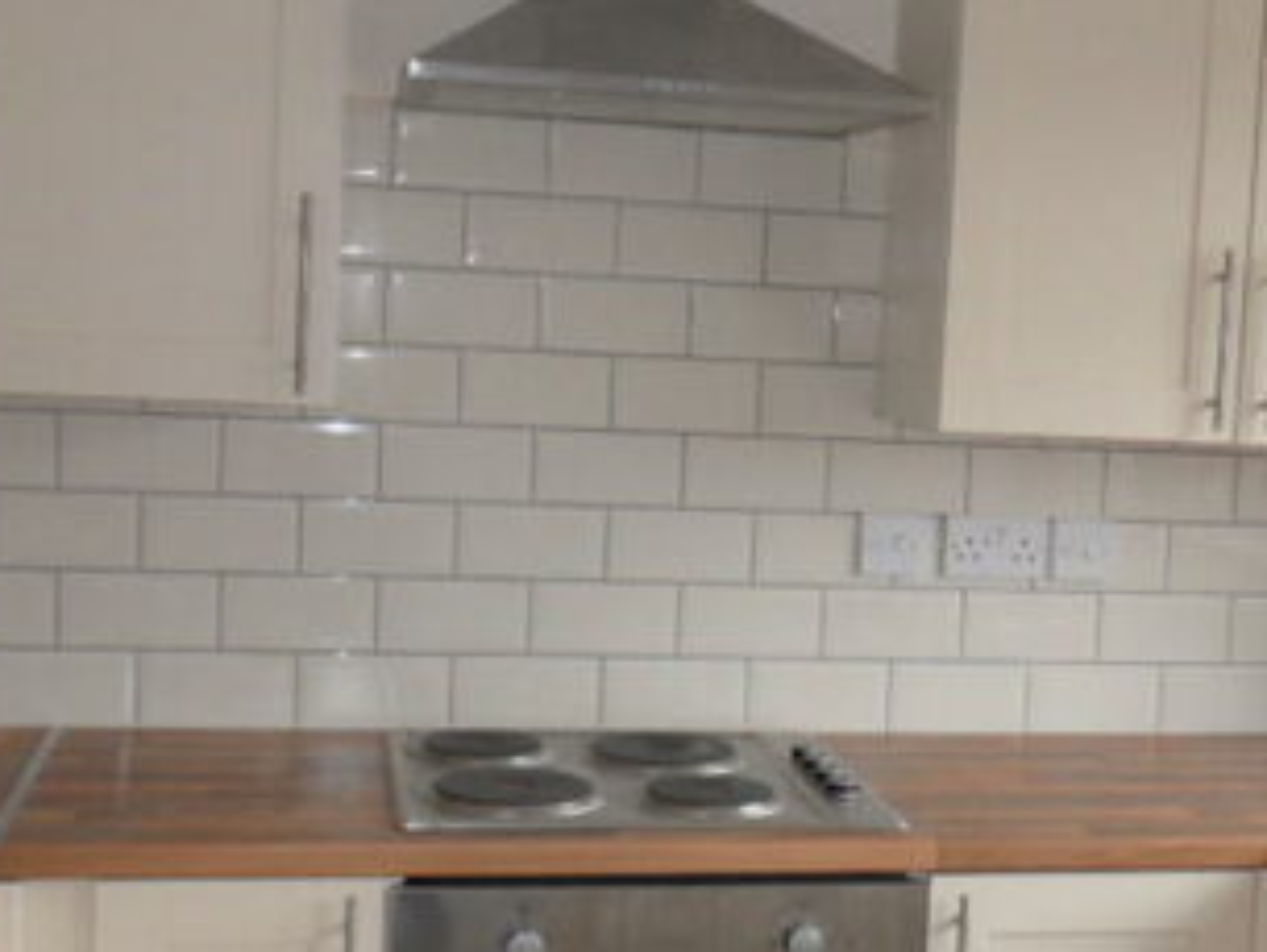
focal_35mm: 55
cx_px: 798
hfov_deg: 34.7
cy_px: 518
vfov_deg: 26.6
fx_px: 2014
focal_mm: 3.9
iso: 100
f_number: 3.2
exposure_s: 1/30
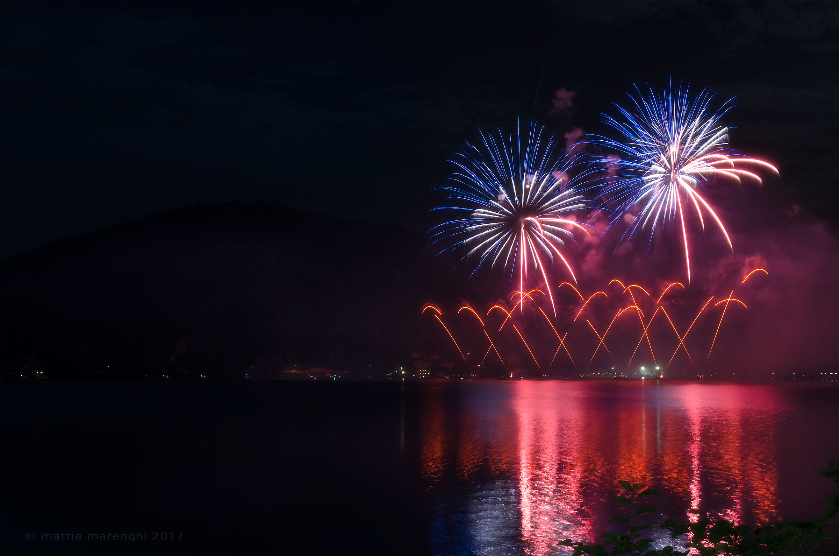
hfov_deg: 53.2
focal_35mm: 36
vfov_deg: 36.7
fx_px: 837
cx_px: 420
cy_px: 278
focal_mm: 24
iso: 100
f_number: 8
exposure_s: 4
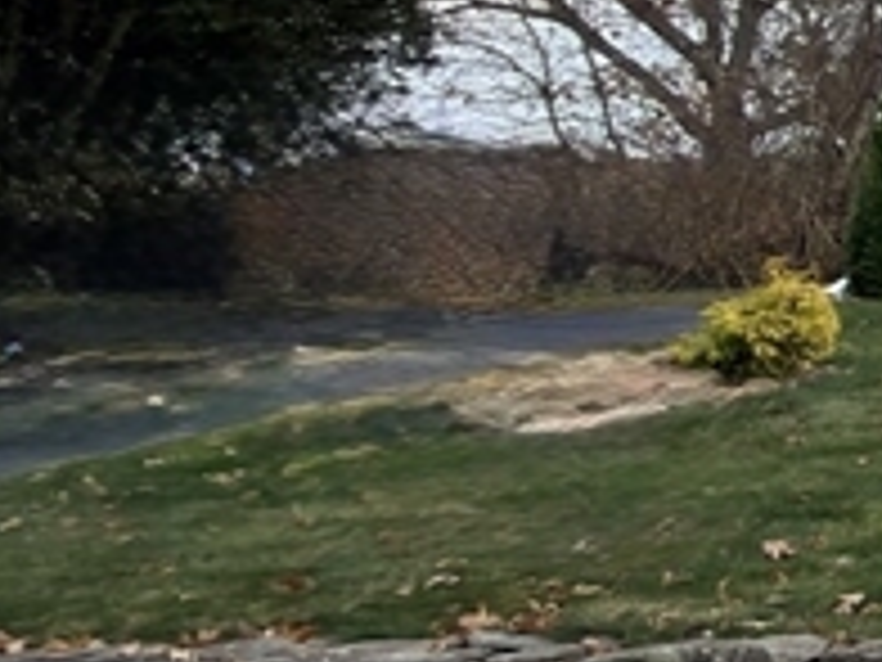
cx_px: 2192
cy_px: 189
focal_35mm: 73
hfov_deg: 14.5
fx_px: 1860
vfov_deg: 20.1
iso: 16
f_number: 2.2
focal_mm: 2.22
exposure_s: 1/404
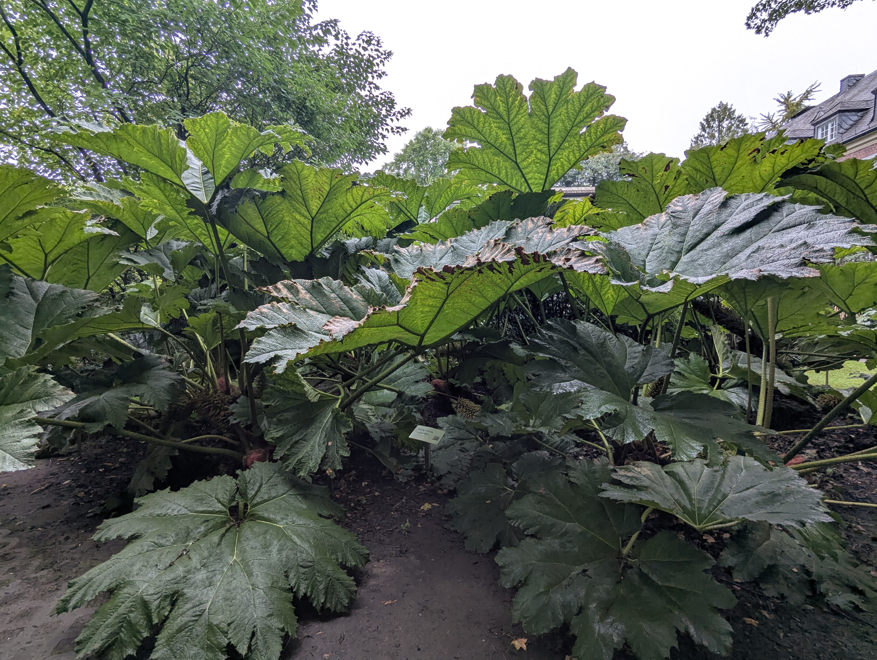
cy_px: 330
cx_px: 438
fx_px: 406
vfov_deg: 78.2
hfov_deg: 94.4
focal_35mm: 16
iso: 37
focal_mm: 2.35
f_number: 2.2
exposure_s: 1/122
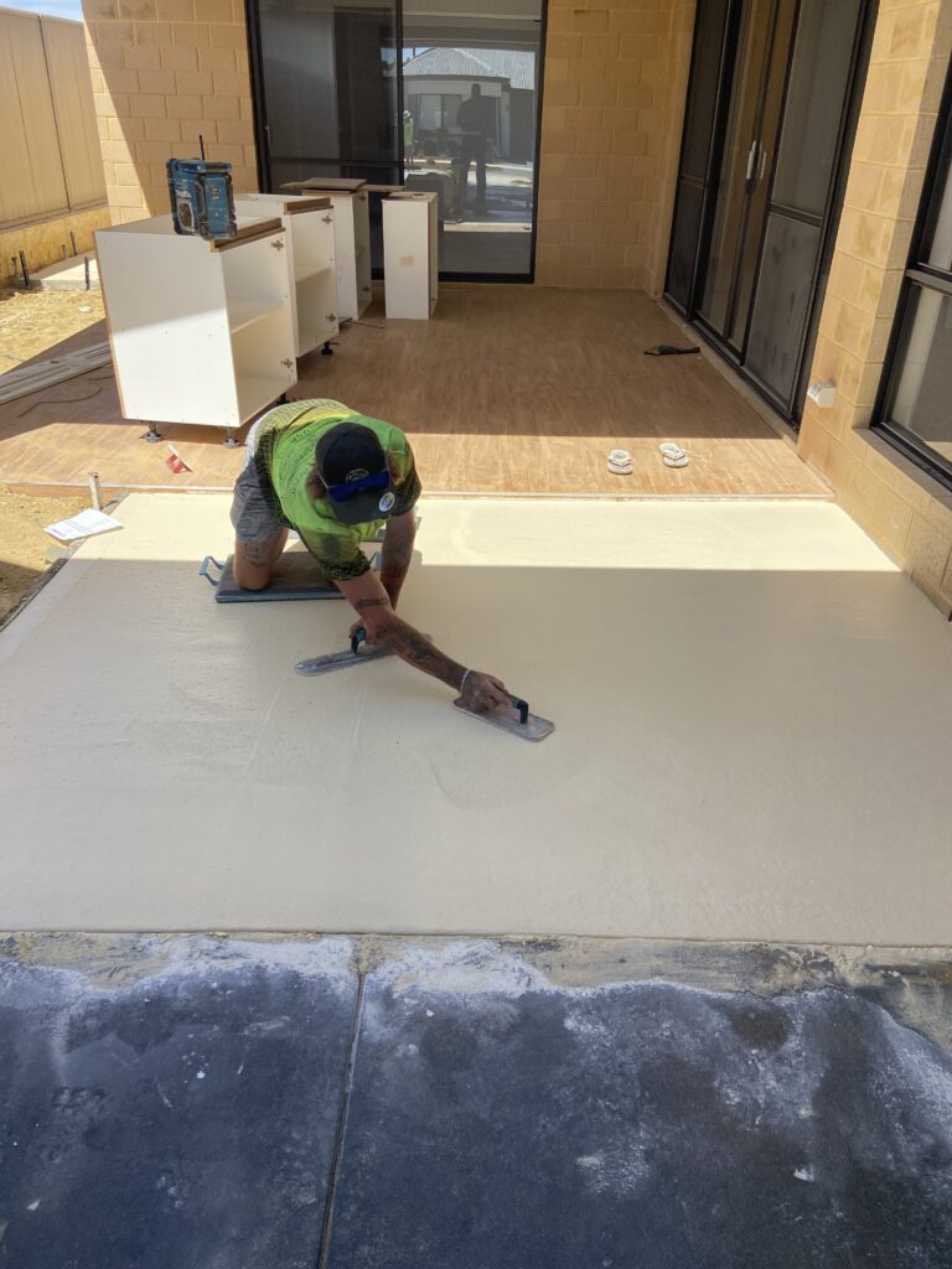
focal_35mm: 26
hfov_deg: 53.1
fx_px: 953
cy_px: 634
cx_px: 476
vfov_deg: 67.3
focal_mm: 4.25
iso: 32
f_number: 1.8
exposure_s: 1/934
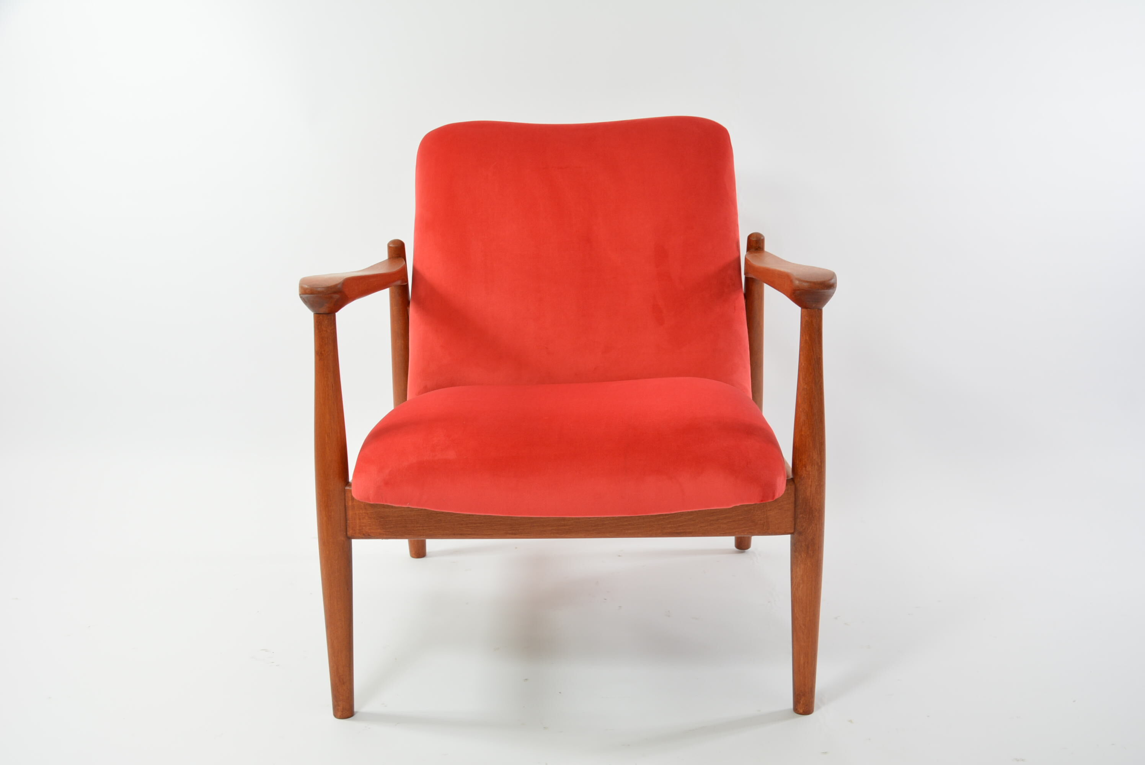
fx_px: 1241
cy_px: 382
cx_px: 572
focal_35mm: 39
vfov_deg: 34.3
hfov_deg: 49.5
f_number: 5.6
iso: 400
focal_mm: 26
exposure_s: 1/60
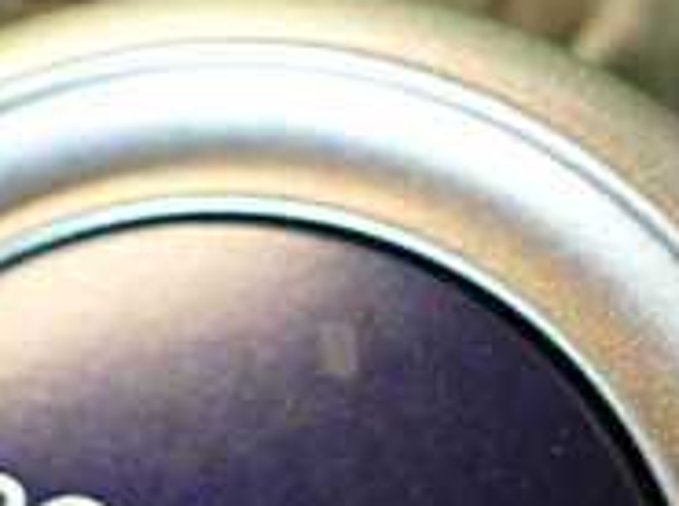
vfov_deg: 13.5
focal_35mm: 104
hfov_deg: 18.9
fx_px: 2036
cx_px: 213
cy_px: 726
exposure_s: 1/30
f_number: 2.4
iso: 400
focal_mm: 5.79
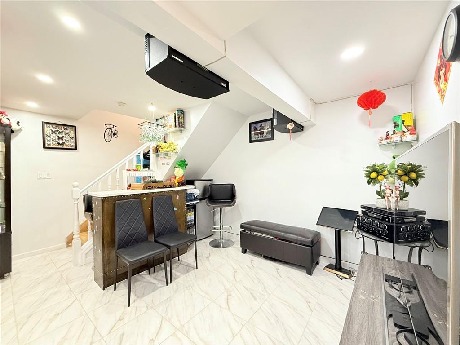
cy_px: 172
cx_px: 230
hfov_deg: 102.1
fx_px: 186
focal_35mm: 14
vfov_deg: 85.7
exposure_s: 1/60
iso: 320
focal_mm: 2.22
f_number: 2.2
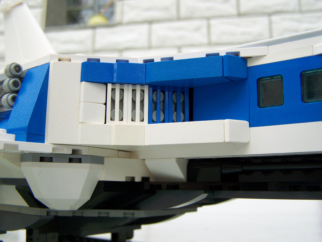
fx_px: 353
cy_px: 121
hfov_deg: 49.0
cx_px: 161
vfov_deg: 37.7
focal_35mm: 38
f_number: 2.8
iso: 64
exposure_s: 1/125
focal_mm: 6.3
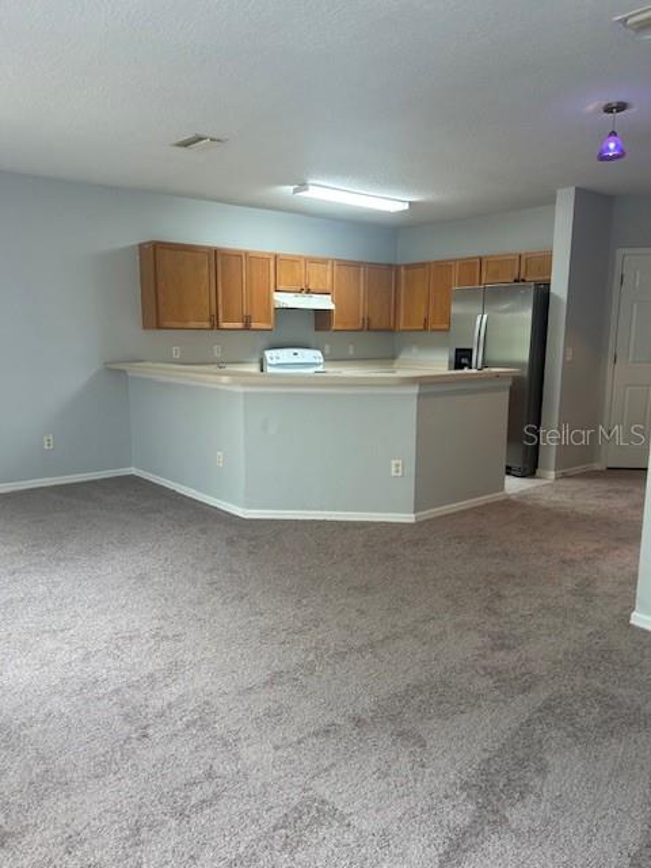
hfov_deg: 53.1
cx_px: 326
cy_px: 434
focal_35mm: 26
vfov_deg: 67.3
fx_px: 652
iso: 100
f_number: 1.5
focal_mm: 5.7
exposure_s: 1/60
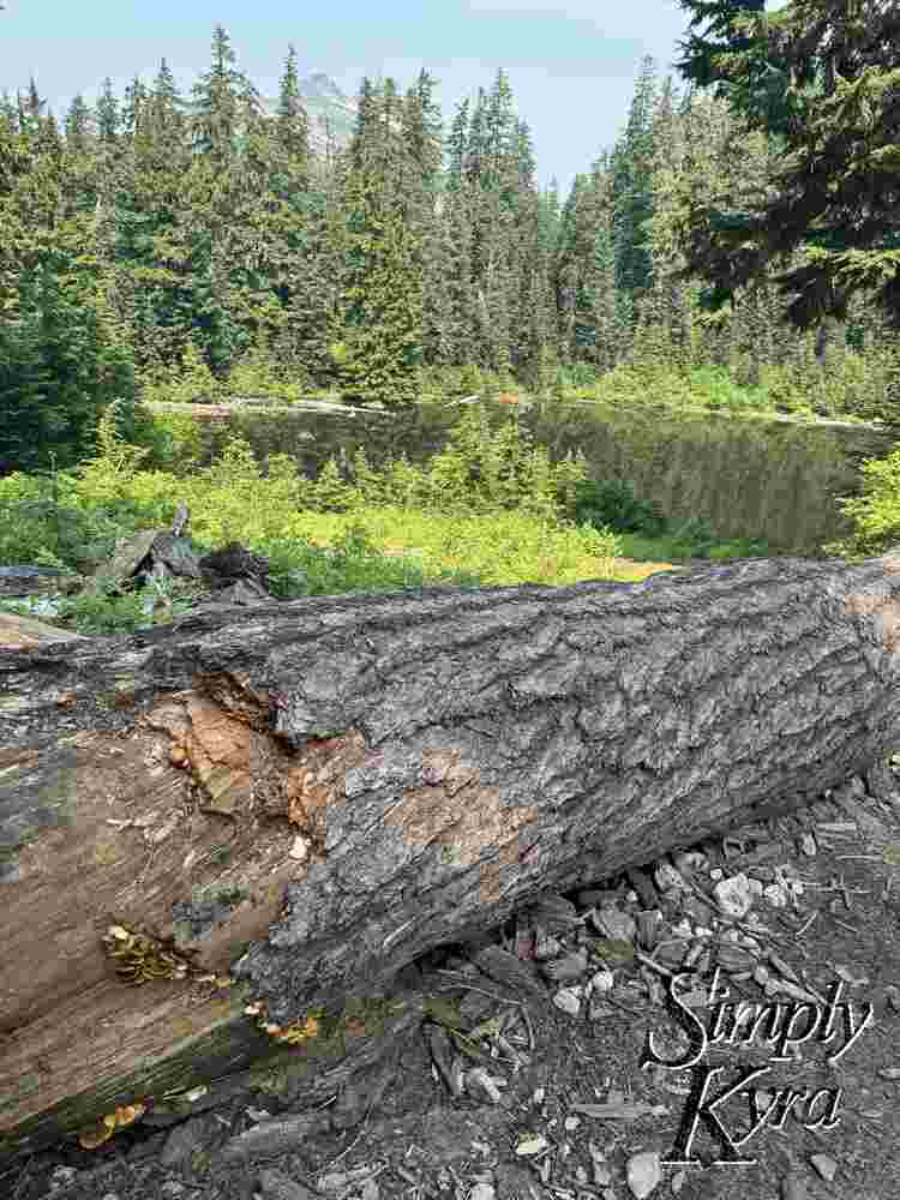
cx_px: 450
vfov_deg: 71.6
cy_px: 600
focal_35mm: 24
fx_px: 832
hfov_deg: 56.8
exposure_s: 1/802
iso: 80
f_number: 1.78
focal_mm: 6.76
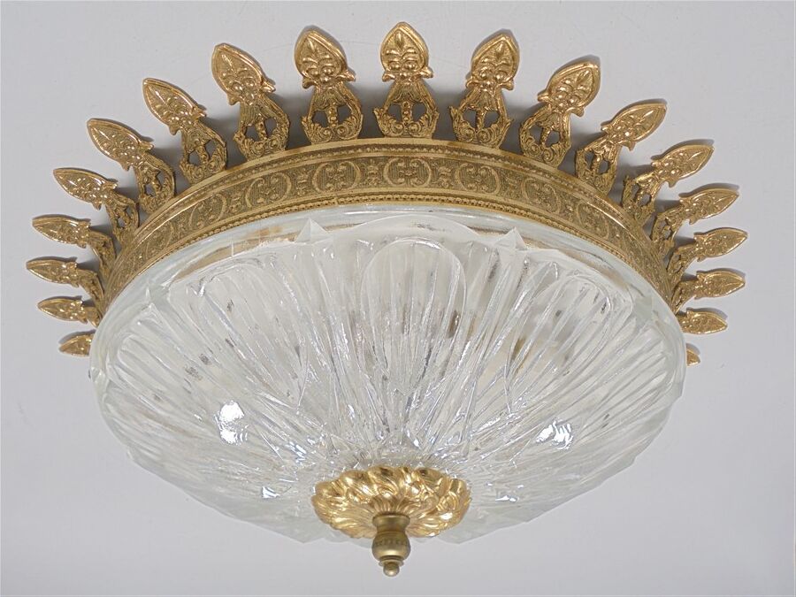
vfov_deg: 41.8
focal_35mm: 34
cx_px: 398
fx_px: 782
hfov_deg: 54.0
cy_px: 298
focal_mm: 6.1
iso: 100
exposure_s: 1/60
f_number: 4
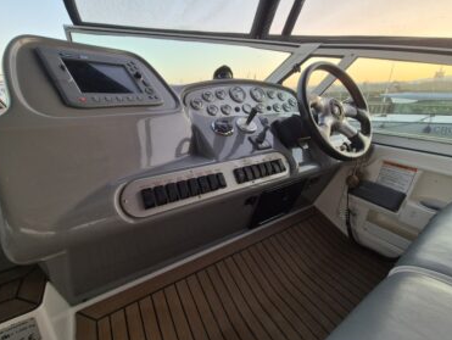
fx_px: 183
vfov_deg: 85.7
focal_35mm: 14
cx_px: 213
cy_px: 163
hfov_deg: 101.9
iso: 50
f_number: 2.2
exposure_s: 1/108
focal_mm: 2.2
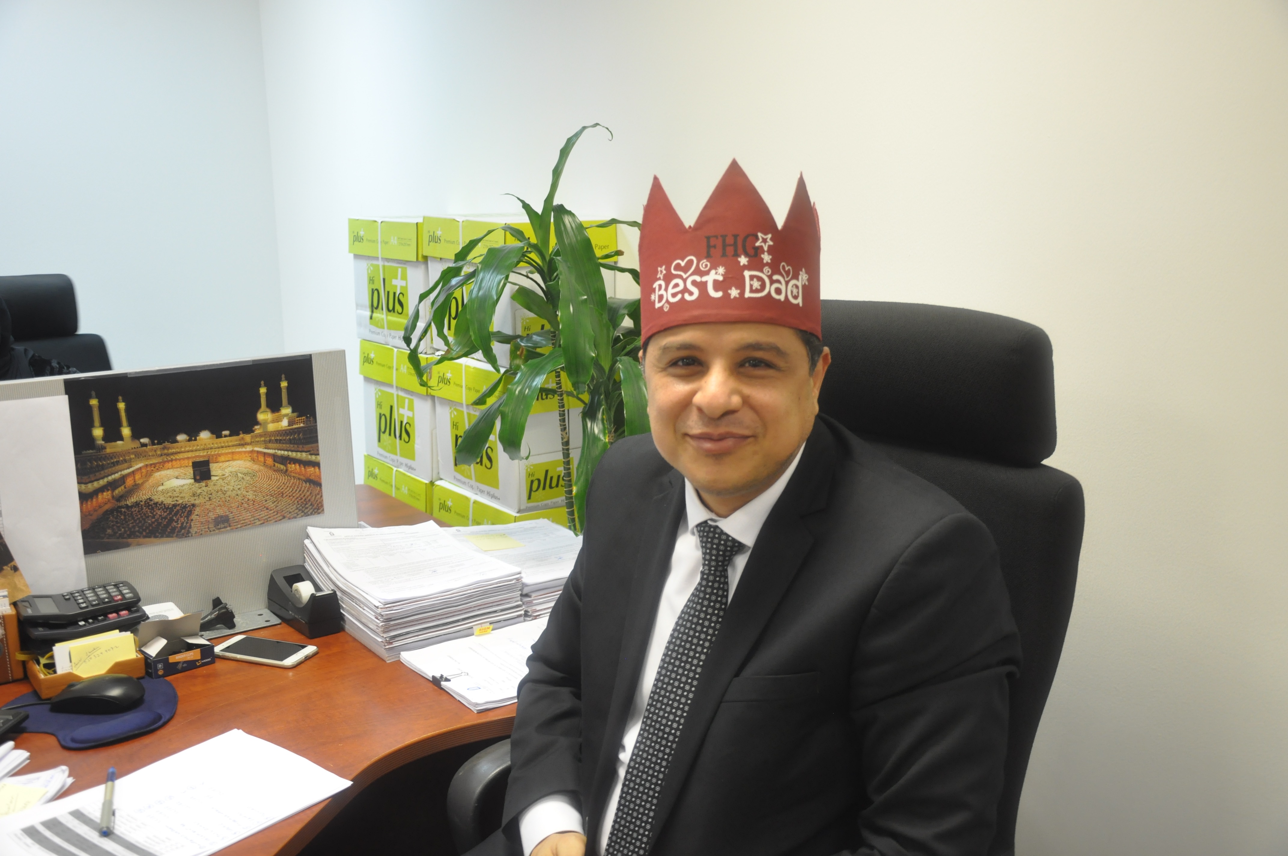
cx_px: 644
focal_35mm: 36
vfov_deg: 36.8
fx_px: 1286
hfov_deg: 53.2
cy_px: 428
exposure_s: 1/20
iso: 800
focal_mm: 24
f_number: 4.5
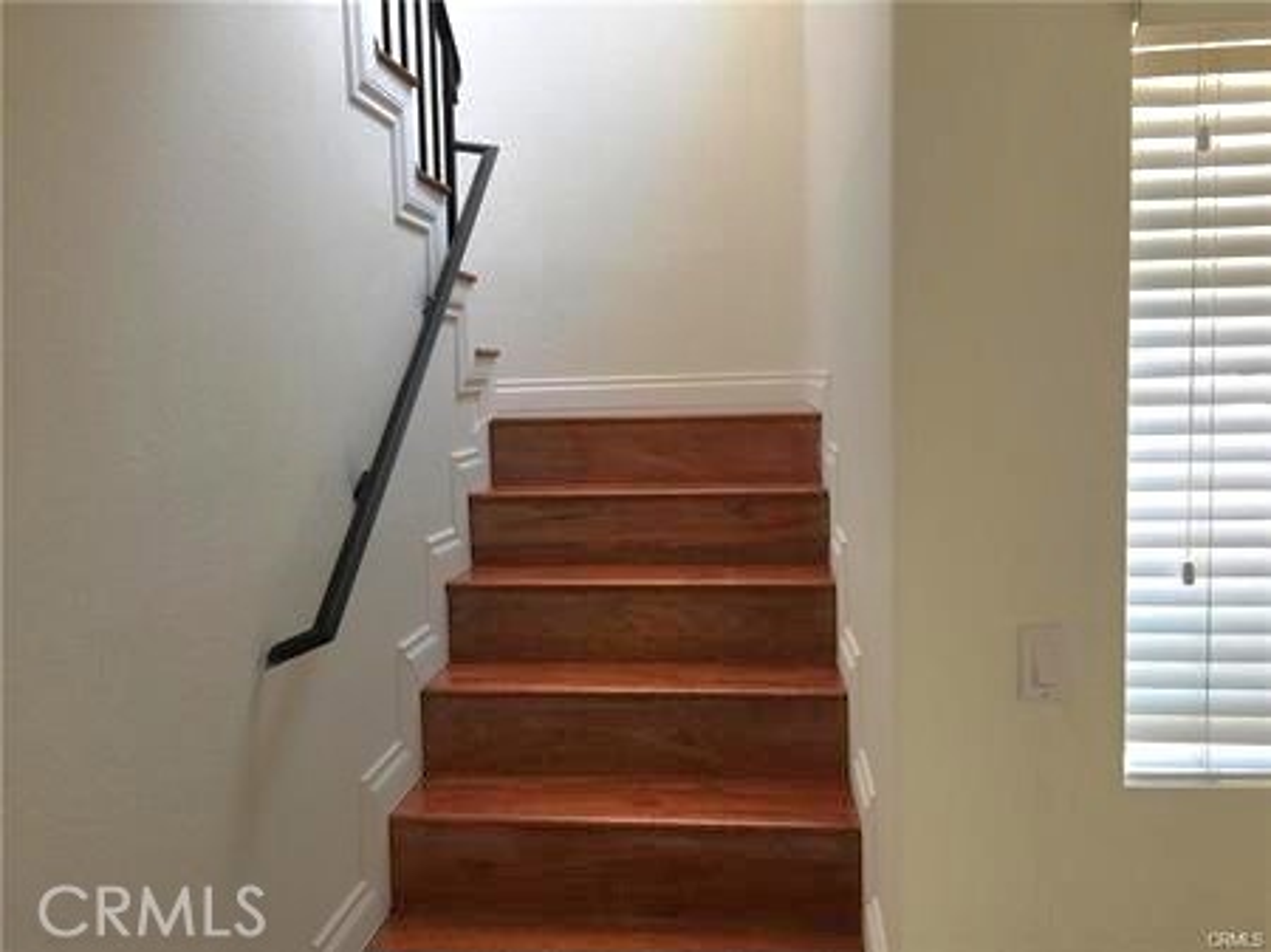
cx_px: 636
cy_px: 476
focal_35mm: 29
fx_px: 1064
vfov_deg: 48.2
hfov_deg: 61.7
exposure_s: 1/30
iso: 50
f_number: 2.2
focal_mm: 4.15
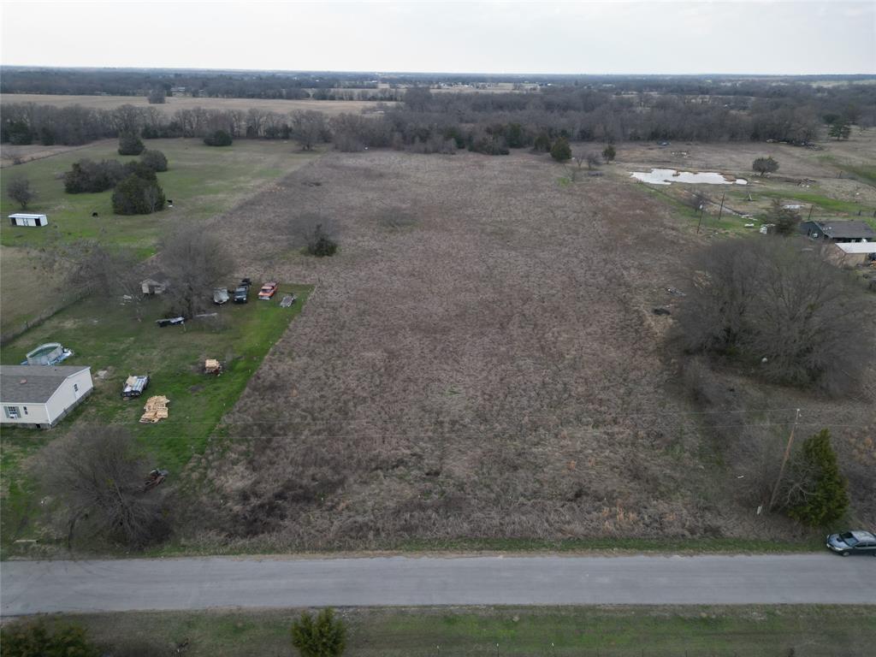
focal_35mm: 24
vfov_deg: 56.8
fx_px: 607
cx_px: 438
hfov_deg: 71.6
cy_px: 328
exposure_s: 1/400
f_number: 1.7
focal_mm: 6.72
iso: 200
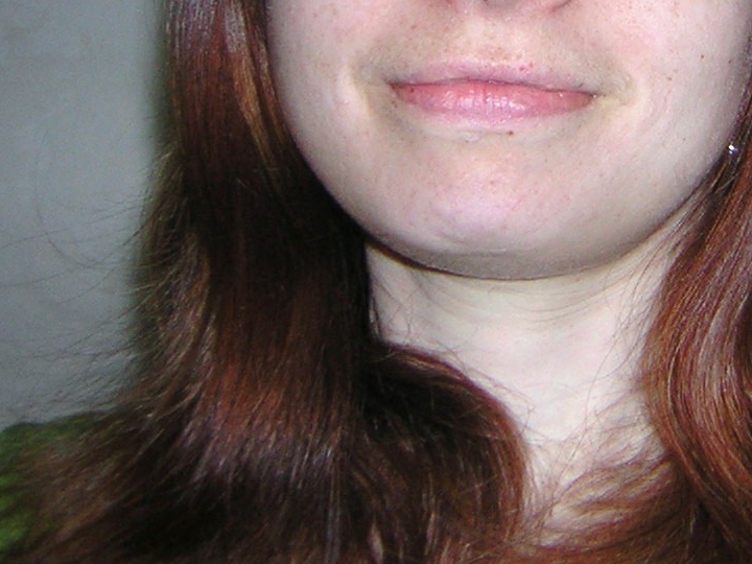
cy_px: 19
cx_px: 713
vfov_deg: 18.0
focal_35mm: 80
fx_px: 1738
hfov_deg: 23.6
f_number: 2.6
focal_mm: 4.7
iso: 50
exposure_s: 1/60.1
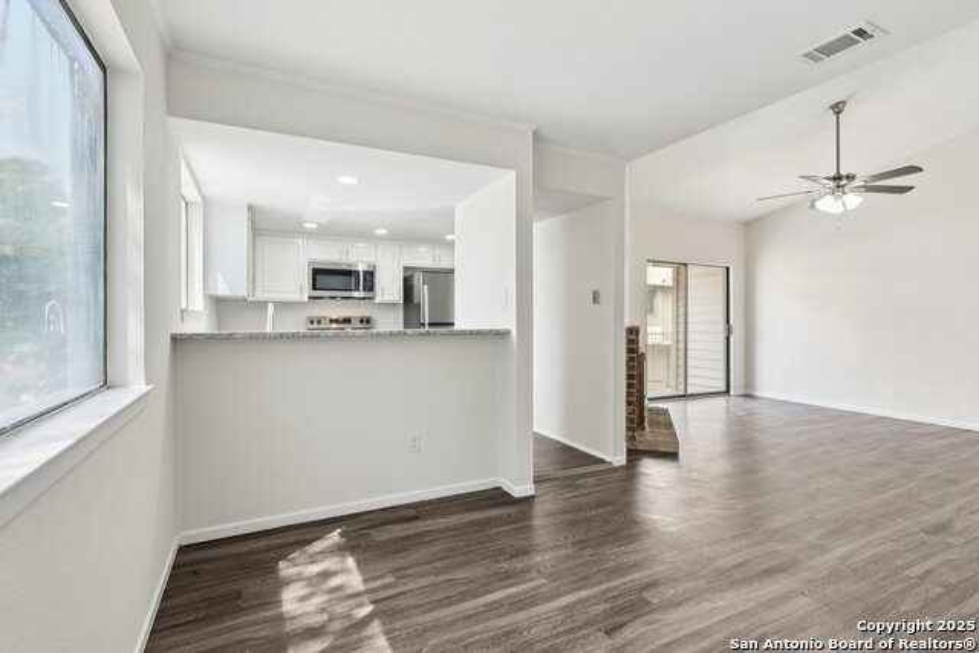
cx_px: 490
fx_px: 435
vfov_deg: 73.8
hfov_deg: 96.7
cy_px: 326
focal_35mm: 16
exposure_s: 1/15
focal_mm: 16
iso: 720
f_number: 8
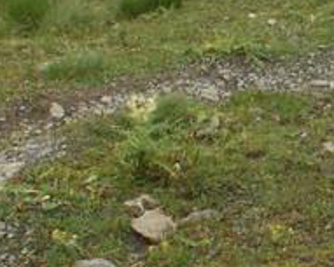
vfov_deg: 11.5
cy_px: 37
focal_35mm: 134
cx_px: 495
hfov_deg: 13.6
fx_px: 1325
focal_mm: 6.79
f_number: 4.5
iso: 50
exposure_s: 1/80
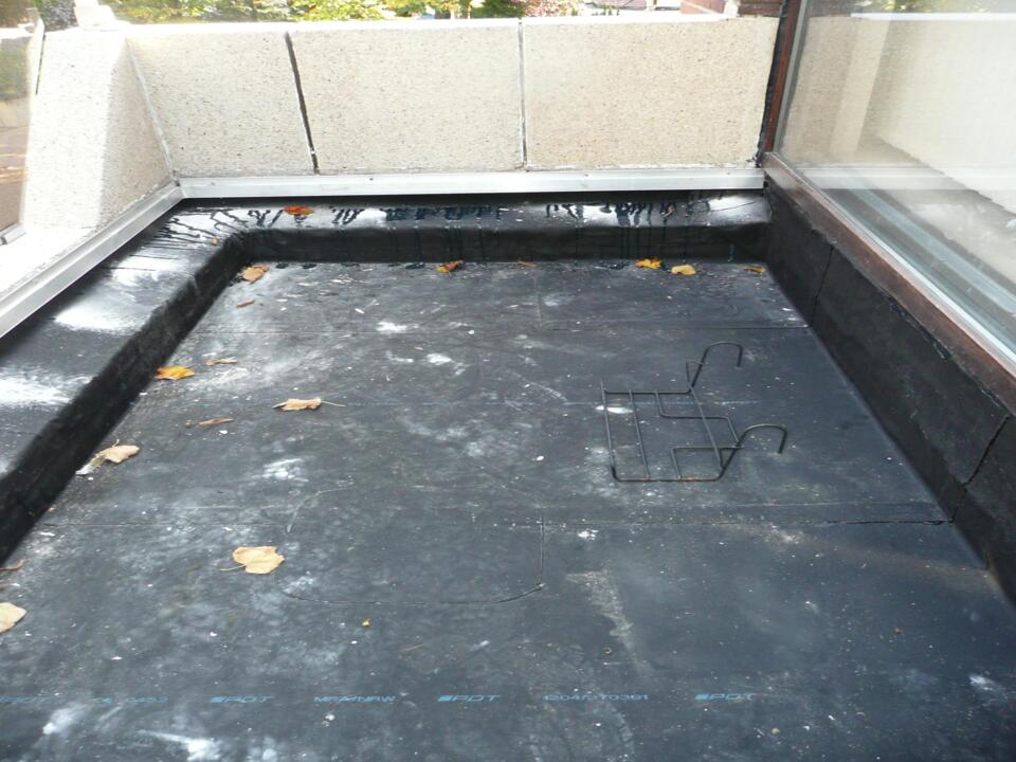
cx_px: 508
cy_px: 381
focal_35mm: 28
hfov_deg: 63.4
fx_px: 822
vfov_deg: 49.7
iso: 160
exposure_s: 1/30
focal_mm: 4.6
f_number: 3.3
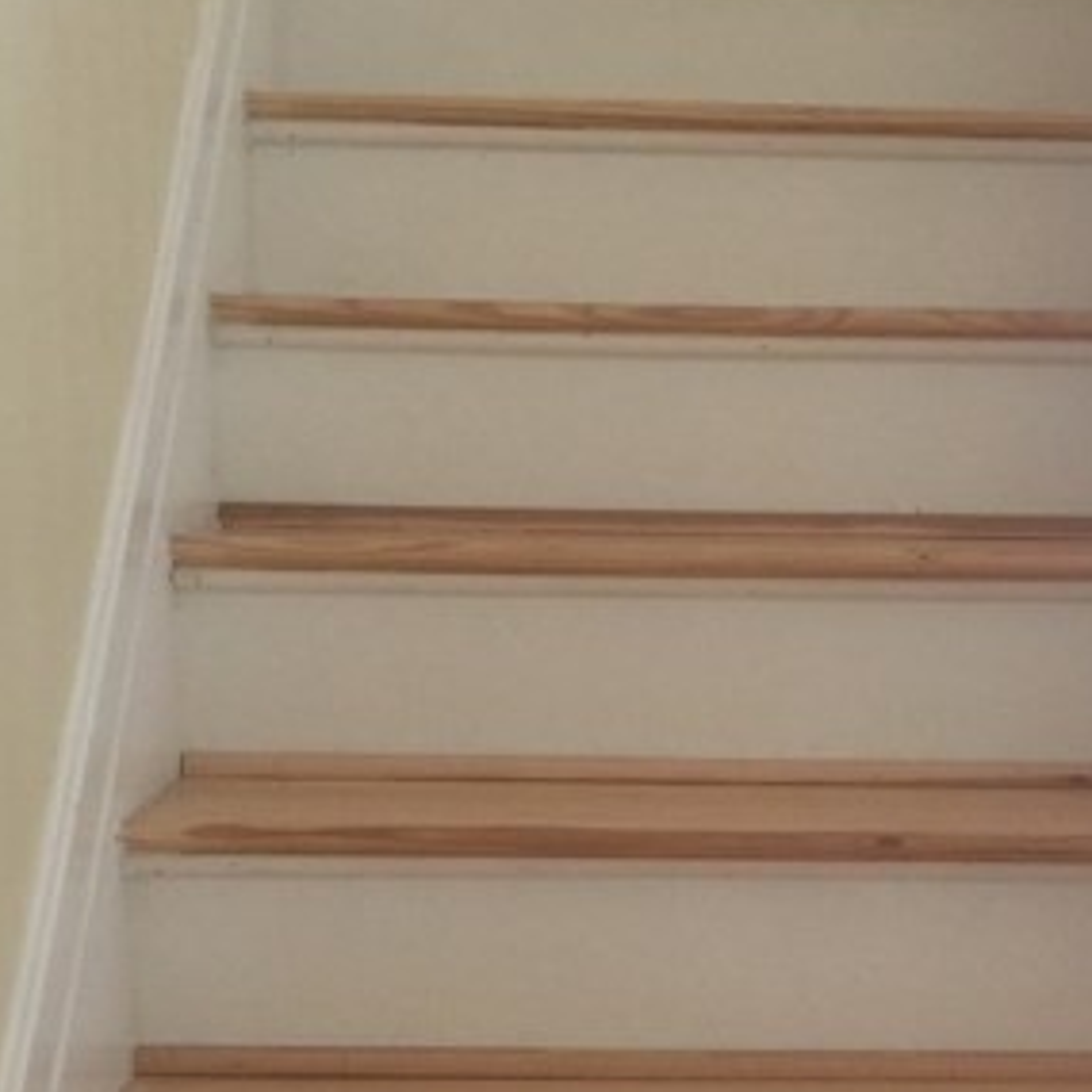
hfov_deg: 24.9
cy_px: 1081
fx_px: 2463
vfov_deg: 24.0
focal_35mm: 69
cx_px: 701
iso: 64
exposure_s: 1/15
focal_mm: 4.15
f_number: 2.2
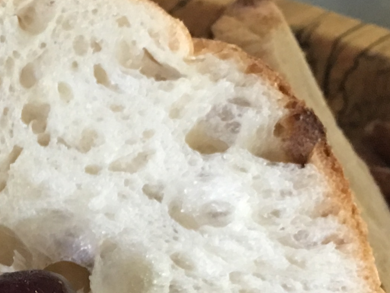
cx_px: -21
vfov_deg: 12.4
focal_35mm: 113
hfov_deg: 16.9
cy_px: 445
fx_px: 1273
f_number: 2.2
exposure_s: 1/15
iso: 80
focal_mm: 4.15
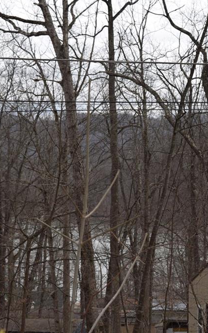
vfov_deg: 23.5
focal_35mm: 88
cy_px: 165
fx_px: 797
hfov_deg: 14.8
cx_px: 128
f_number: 7.1
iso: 100
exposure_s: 1/200
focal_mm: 38
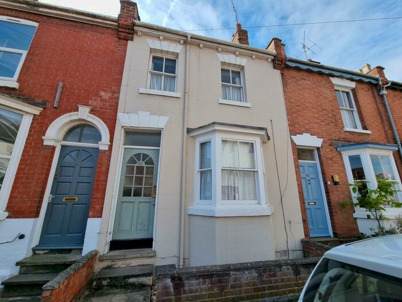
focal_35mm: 13
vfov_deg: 89.9
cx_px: 201
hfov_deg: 106.2
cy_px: 151
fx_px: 151
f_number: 2.2
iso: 50
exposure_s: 1/976
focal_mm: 2.2
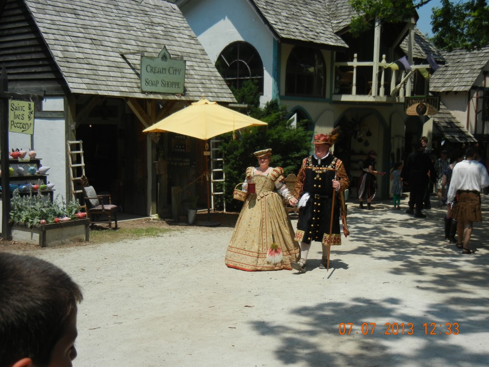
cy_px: 184
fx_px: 636
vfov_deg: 32.2
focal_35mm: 45
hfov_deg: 42.1
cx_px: 244
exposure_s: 1/525
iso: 160
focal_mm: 8.1
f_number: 7.6
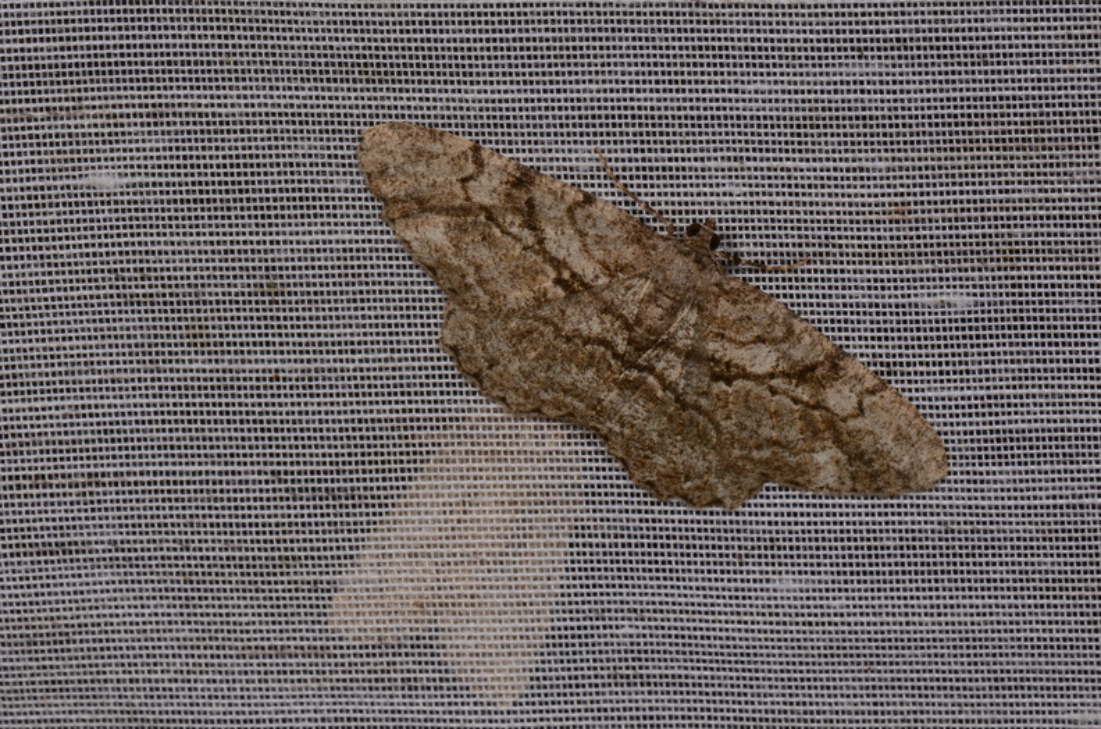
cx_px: 550
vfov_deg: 10.7
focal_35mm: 128
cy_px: 364
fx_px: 3890
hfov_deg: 16.1
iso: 100
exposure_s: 1/60
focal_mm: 85
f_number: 22
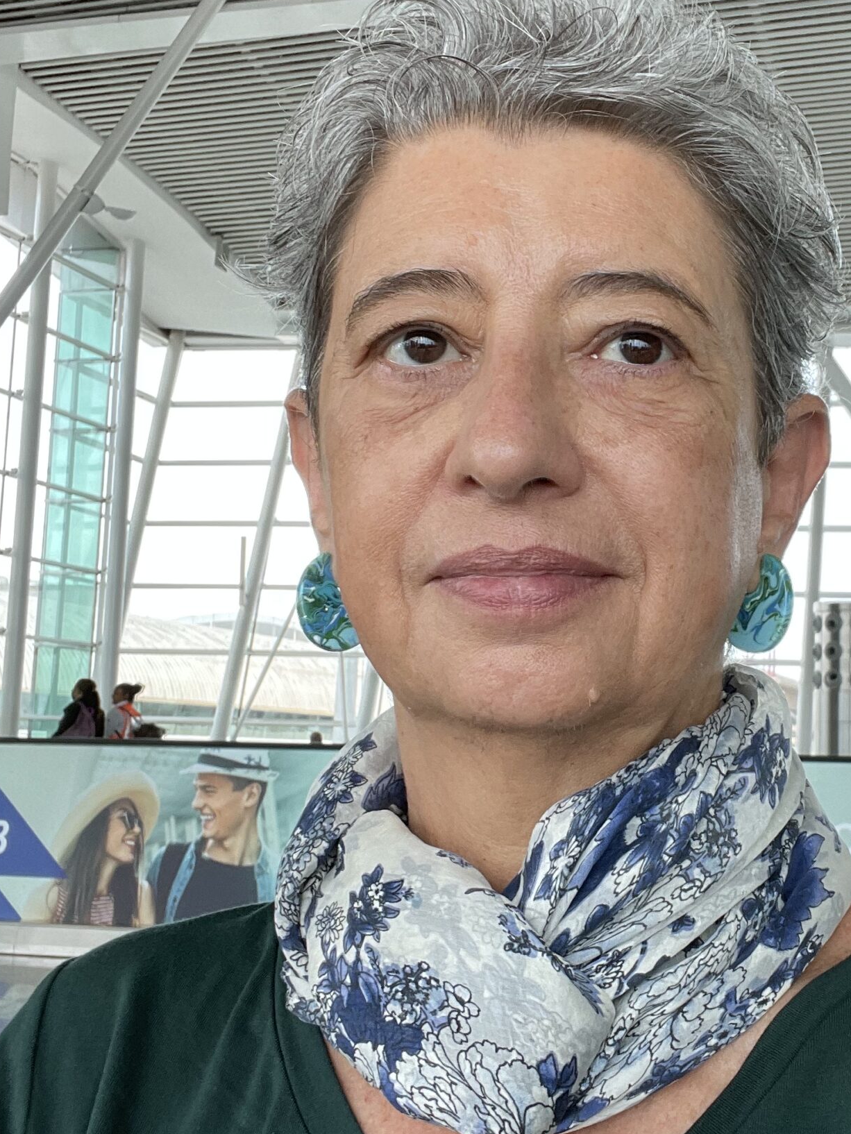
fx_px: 1540
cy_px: 561
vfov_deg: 40.4
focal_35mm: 47
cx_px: 657
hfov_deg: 30.3
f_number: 2.2
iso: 40
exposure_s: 1/121
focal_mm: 2.71
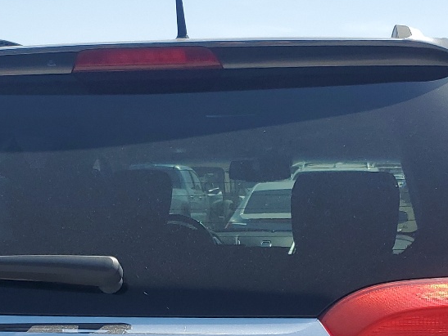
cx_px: 189
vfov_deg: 18.7
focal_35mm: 76
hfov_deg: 25.6
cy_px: 367
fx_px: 984
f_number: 1.5
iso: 50
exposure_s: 1/3333
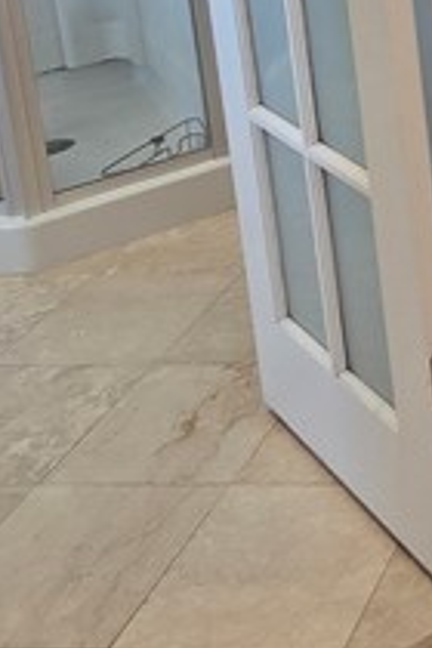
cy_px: -182
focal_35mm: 66
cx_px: 808
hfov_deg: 16.7
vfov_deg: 26.2
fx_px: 1188
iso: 100
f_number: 2.2
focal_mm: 2.2
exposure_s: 1/60
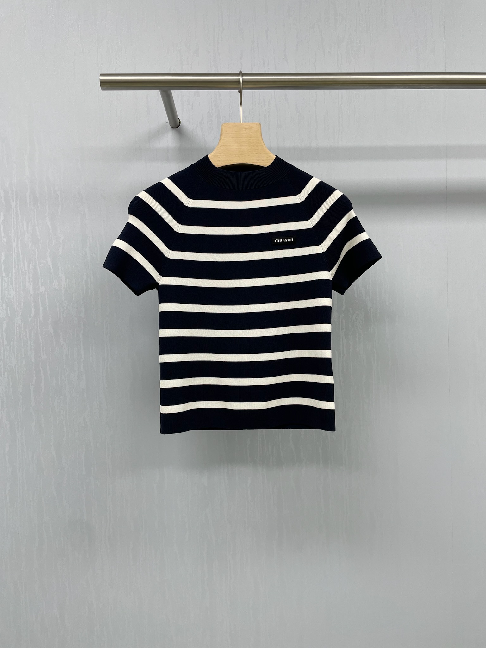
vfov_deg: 67.3
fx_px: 487
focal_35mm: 26
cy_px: 324
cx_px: 243
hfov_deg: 53.1
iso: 64
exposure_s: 1/100
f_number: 1.6
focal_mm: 4.2
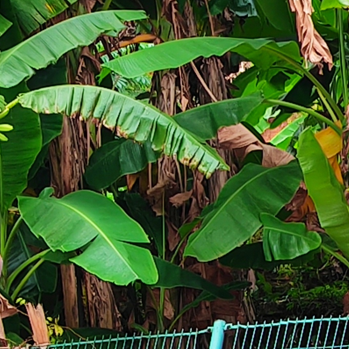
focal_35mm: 219
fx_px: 2498
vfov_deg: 7.8
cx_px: 283
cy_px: 576
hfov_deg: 8.0
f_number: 1.9
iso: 100
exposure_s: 1/630
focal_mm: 5.52
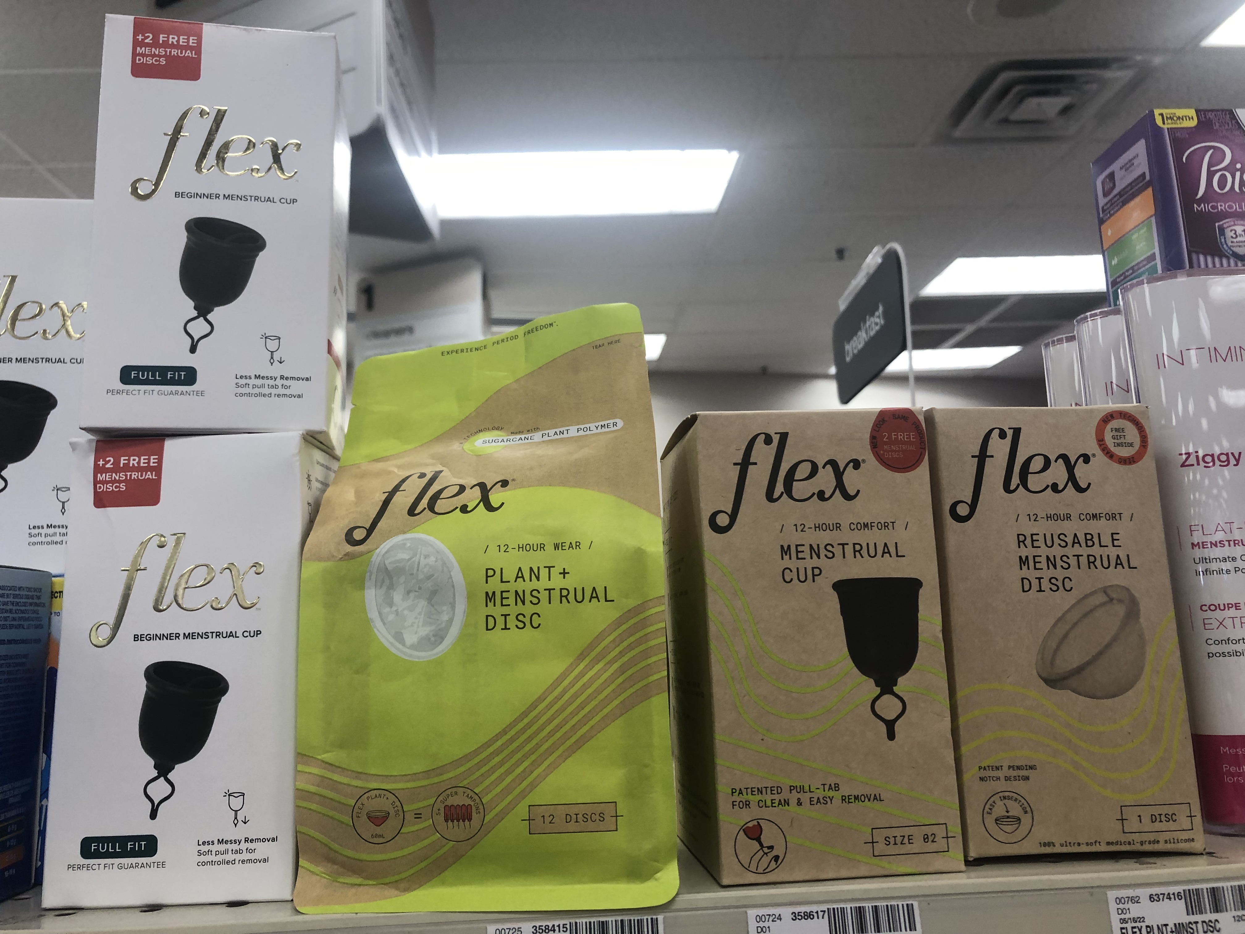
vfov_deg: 49.7
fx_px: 1007
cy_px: 467
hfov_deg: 63.4
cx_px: 622
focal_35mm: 28
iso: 25
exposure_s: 1/30
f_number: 1.8
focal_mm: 3.99
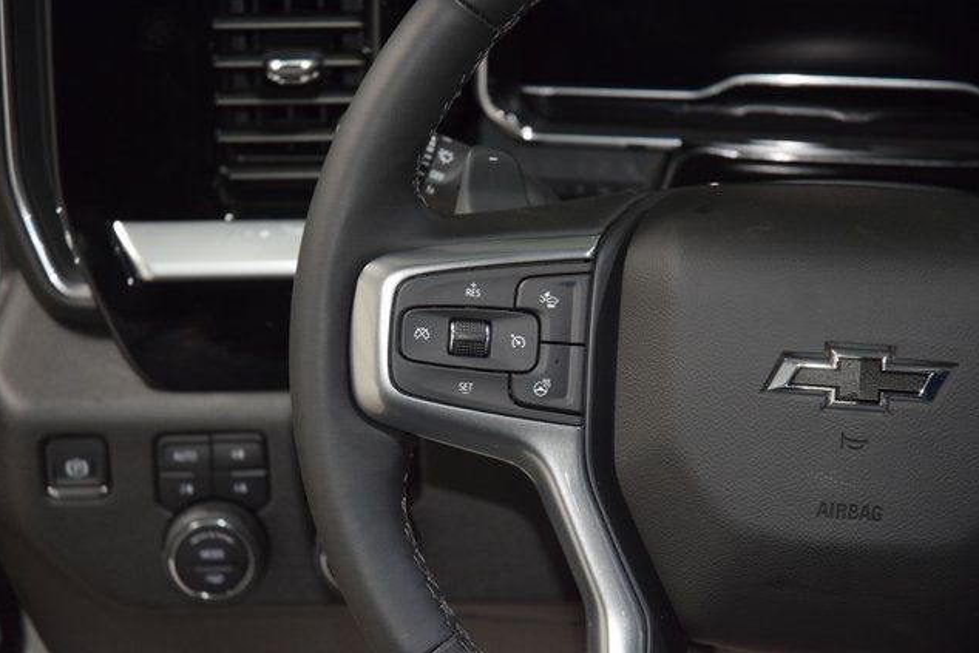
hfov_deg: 19.3
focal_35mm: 106
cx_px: 488
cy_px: 328
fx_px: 2883
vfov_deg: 12.9
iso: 2500
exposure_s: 1/60
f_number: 4.5
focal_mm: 70
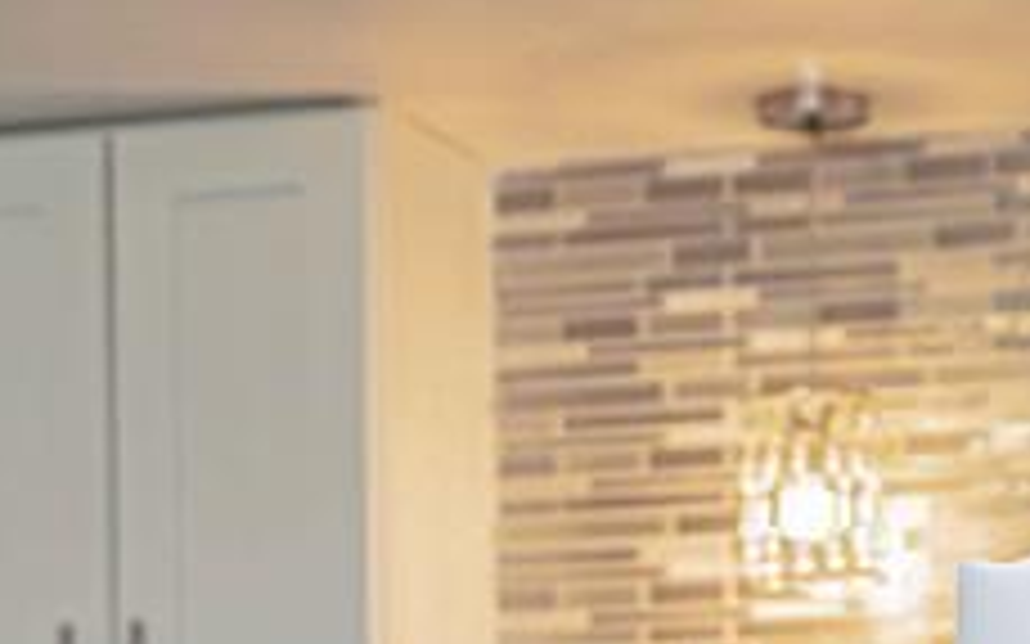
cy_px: 1184
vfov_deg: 8.9
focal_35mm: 140
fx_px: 3929
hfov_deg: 14.8
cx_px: 913
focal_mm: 29
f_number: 5
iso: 640
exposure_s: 1/400
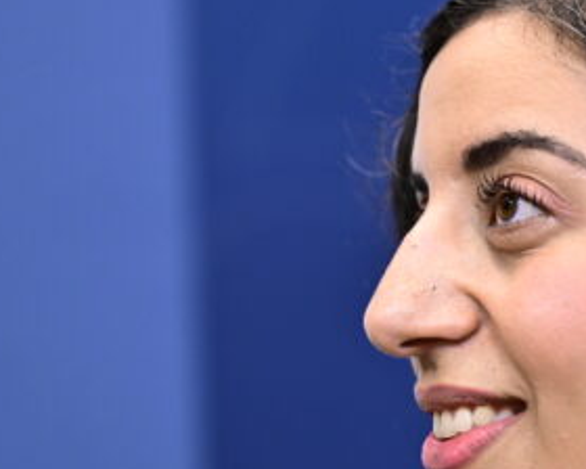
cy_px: 312
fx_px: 2931
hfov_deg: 11.4
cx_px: 454
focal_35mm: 169
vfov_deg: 9.1
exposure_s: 1/250
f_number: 2.8
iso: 800
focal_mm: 70
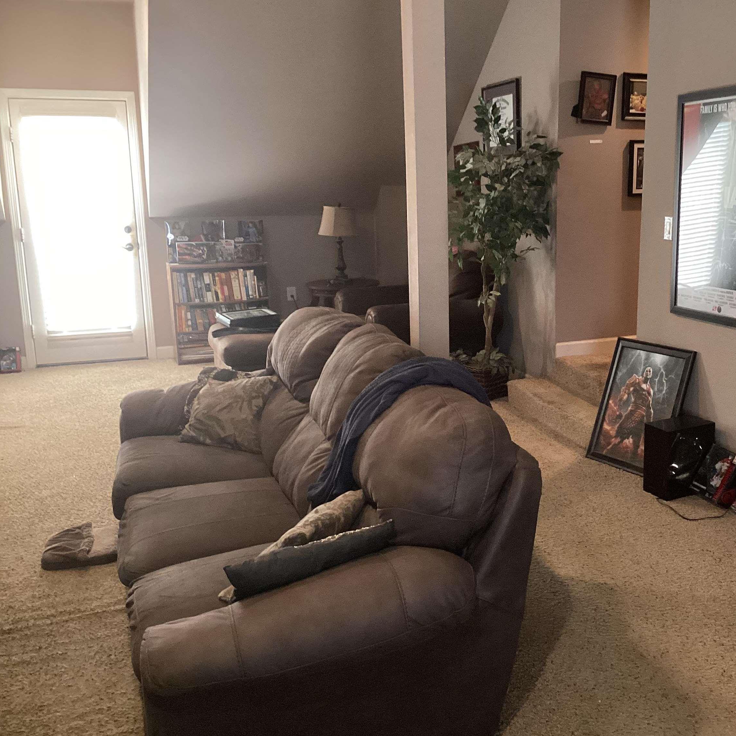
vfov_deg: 44.9
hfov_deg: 44.2
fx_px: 890
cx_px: 495
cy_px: 368
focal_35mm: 37
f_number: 2.4
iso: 200
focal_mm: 3.3
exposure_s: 1/60
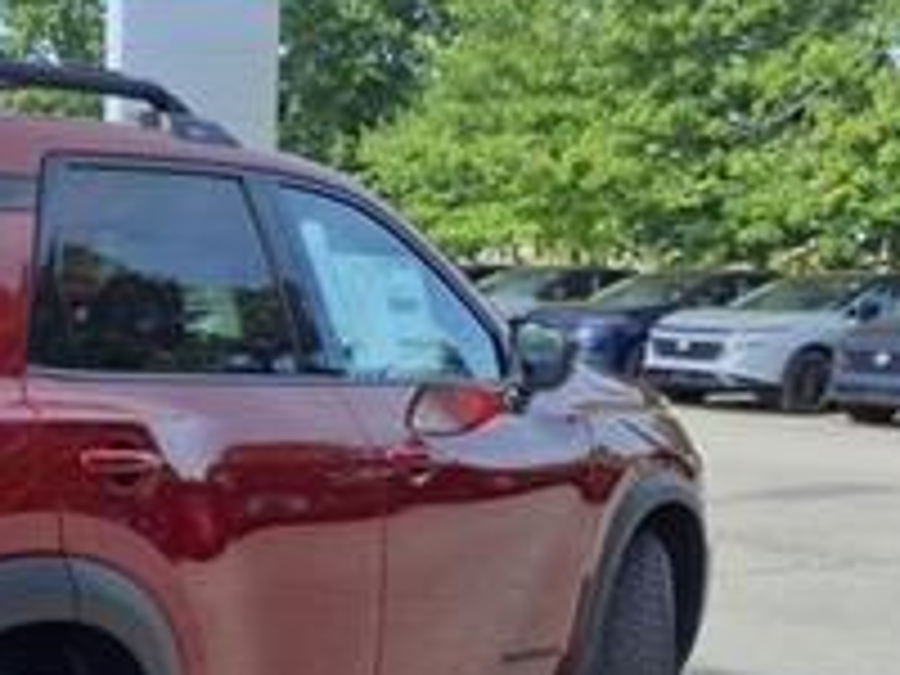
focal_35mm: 68
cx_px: -207
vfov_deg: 21.5
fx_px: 1768
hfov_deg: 25.4
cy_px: 468
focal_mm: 3.58
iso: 40
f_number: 1.9
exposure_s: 1/1429
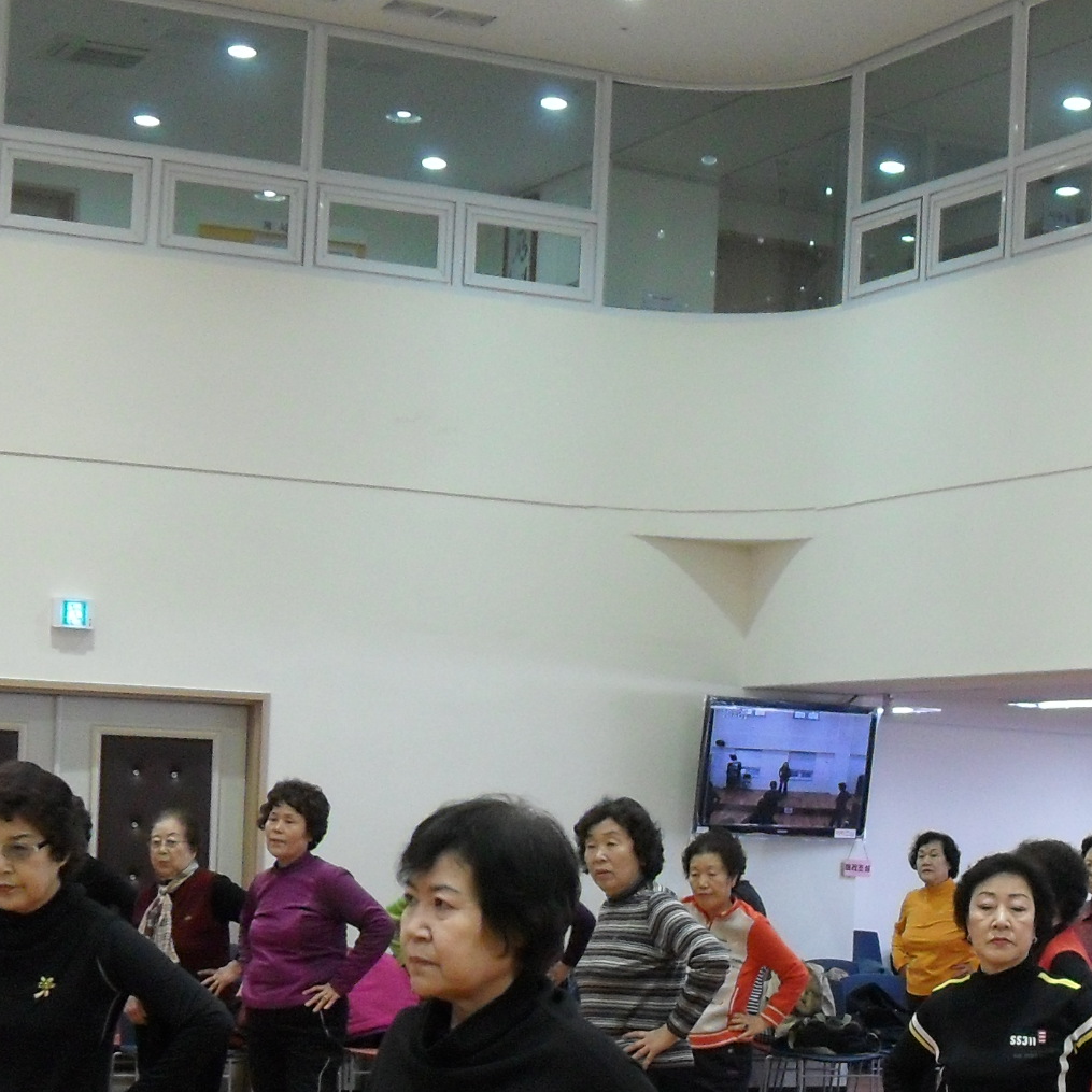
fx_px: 2820
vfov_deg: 21.6
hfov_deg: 21.4
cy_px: 899
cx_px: 1016
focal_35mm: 79
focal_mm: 6.2
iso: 200
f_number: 2.8
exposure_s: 1/45
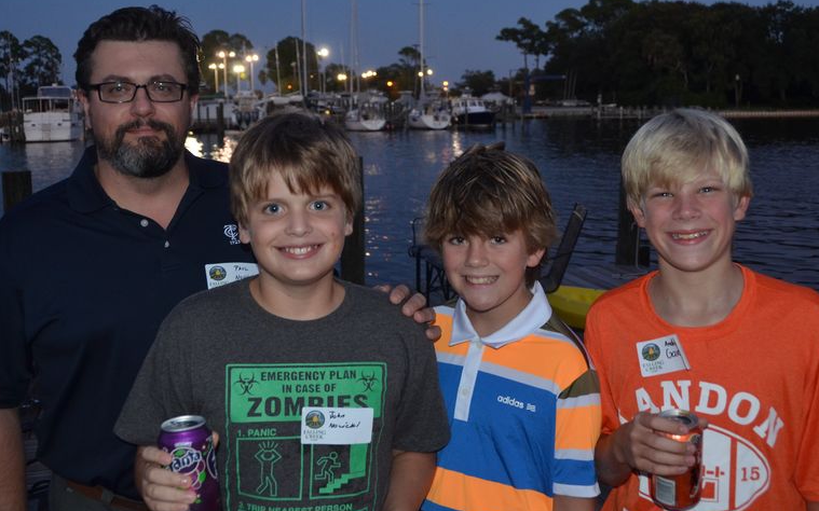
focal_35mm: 31
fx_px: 692
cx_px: 415
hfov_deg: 61.2
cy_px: 261
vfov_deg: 40.6
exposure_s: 1/60
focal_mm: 20
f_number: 3.5
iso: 800
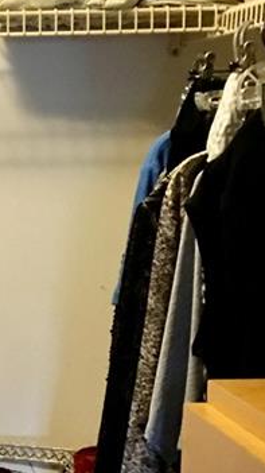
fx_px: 1351
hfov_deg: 10.8
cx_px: -128
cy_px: 443
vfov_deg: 19.4
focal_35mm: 108
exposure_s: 1/4
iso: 64
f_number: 2.2
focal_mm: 4.15
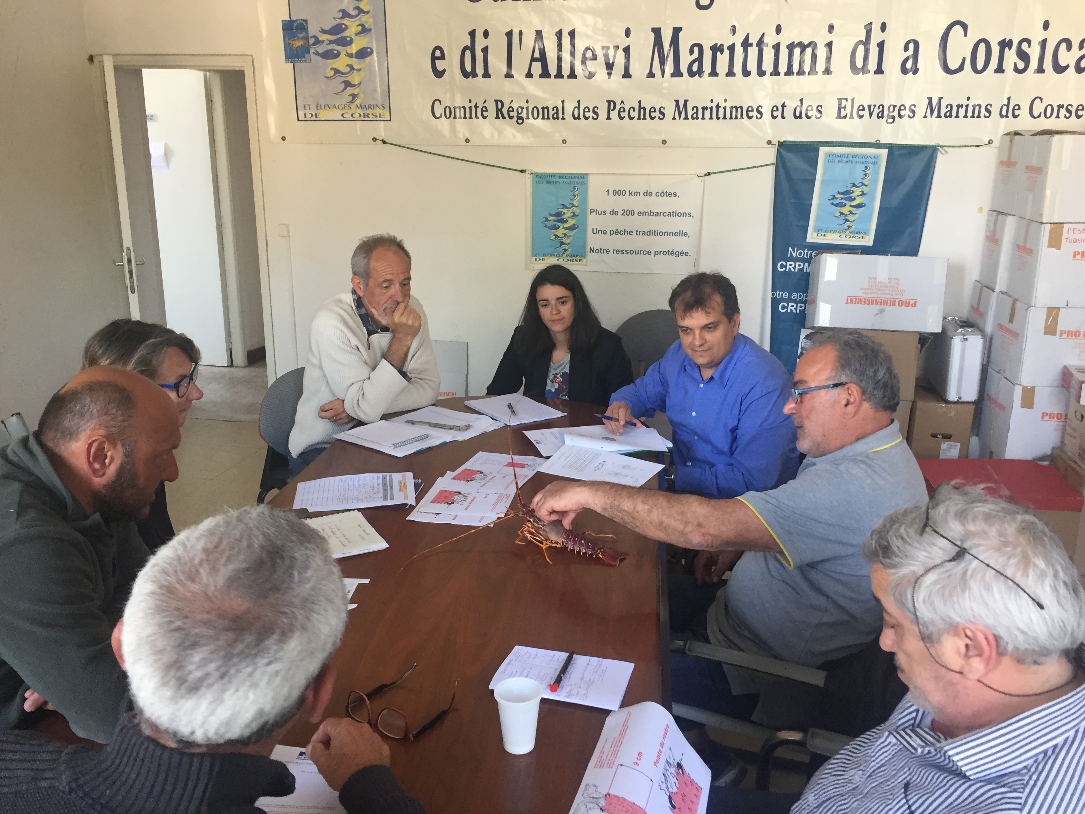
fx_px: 909
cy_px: 407
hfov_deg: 61.7
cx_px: 542
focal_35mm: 29
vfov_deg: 48.2
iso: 125
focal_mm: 4.15
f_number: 2.2
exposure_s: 1/33
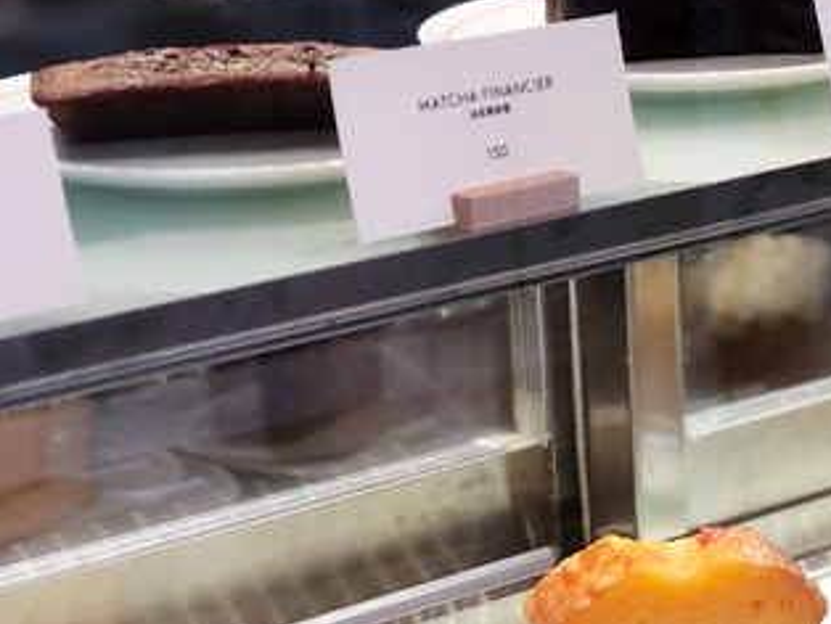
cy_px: 378
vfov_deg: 10.2
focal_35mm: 145
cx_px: 1056
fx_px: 3484
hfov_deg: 13.2
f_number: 2.8
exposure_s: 1/30
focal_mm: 6.6
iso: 32
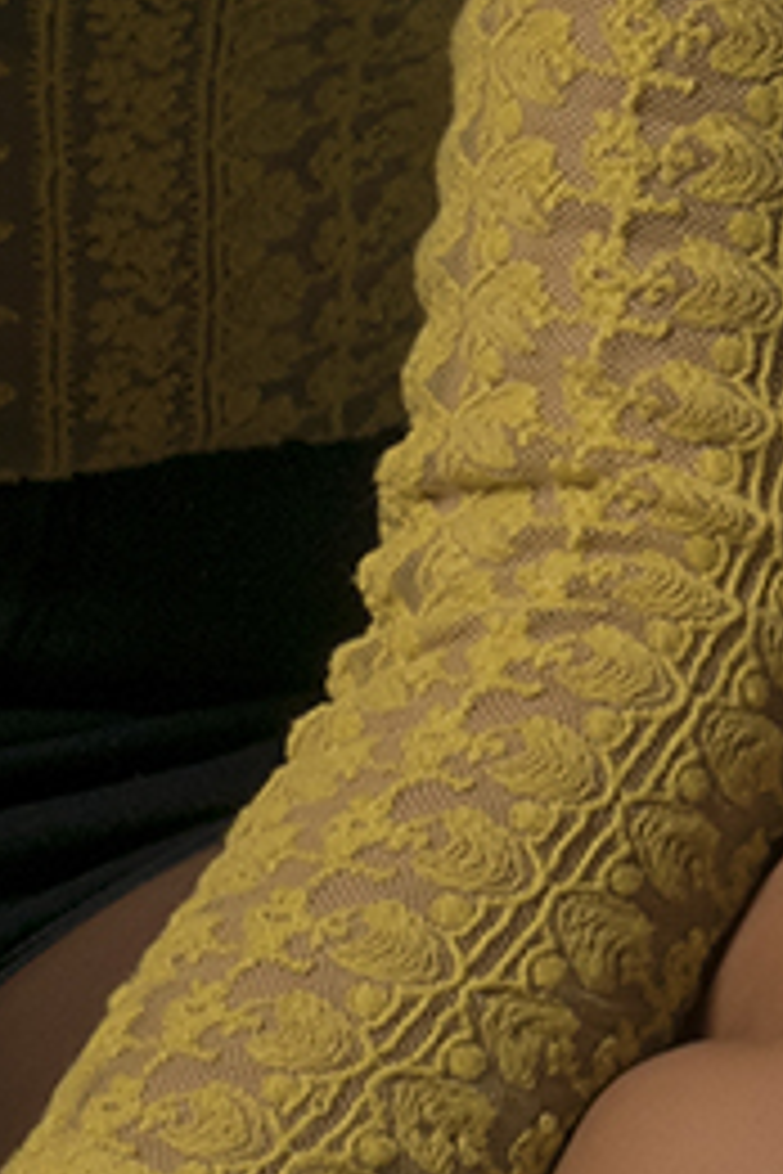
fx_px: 16476
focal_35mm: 505
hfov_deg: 2.7
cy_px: 229
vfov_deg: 4.1
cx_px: -650
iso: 100
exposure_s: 1/100
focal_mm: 55
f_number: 14
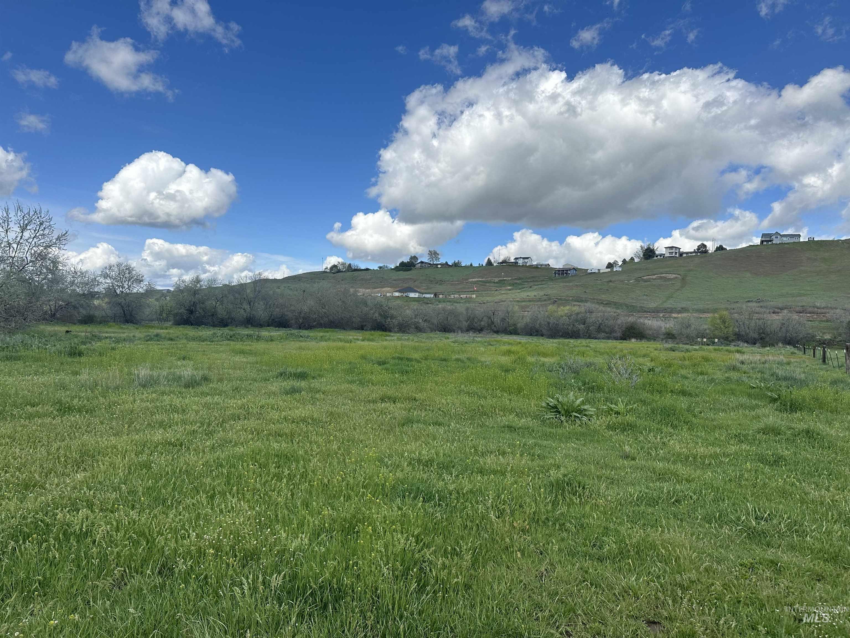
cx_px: 425
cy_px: 319
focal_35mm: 24
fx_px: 589
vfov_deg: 56.8
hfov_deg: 71.6
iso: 80
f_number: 1.78
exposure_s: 1/5525
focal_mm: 6.86
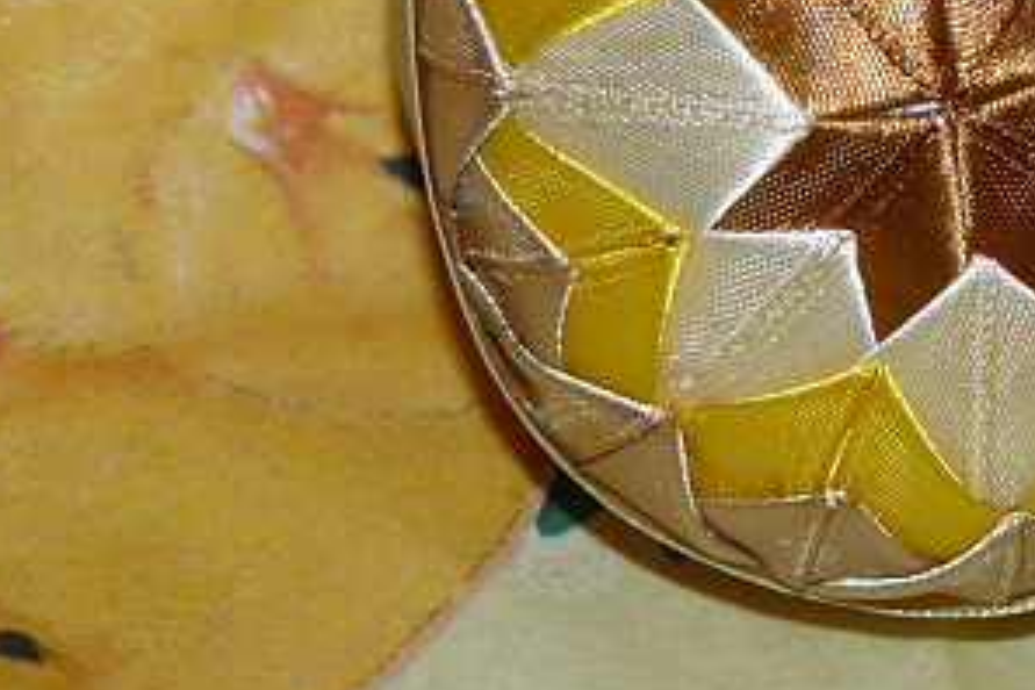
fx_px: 7216
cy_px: -49
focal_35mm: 251
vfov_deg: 5.5
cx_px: 958
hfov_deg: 8.2
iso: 100
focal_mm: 18.6
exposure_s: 1/30
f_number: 3.2
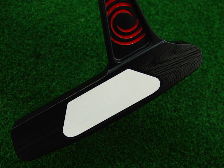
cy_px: 84
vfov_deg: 38.7
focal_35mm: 37
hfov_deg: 50.1
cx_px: 112
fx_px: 239
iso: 400
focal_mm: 6.42
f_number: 3.6
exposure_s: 1/60
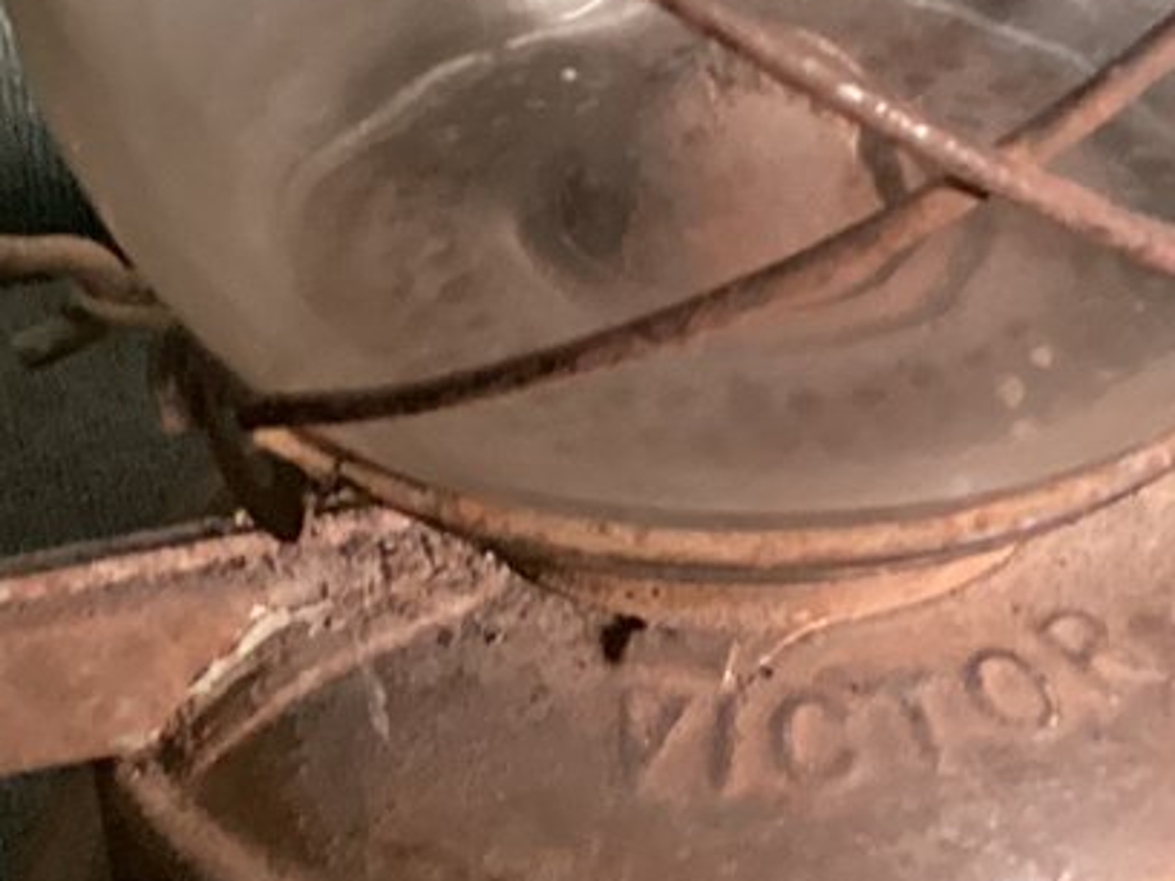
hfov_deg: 16.9
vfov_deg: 12.8
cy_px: 762
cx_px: 1004
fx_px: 3904
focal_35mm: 115
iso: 500
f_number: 2.4
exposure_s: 1/30
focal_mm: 3.3
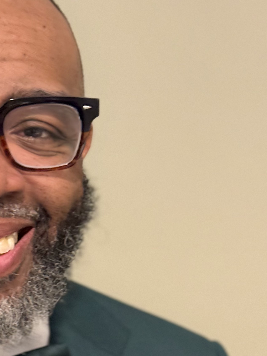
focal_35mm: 114
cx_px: -41
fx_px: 1173
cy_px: 329
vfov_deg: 17.0
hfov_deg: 12.7
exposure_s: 1/20
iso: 800
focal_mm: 6.76
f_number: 1.78
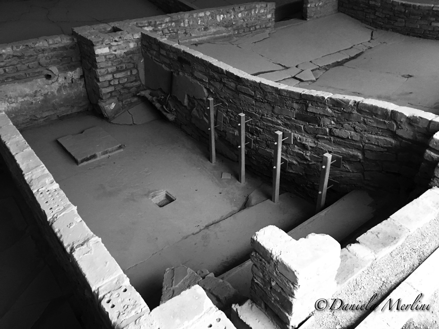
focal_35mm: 29
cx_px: 220
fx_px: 368
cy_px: 164
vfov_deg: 48.2
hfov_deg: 61.7
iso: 250
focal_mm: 4.15
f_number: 2.2
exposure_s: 1/33
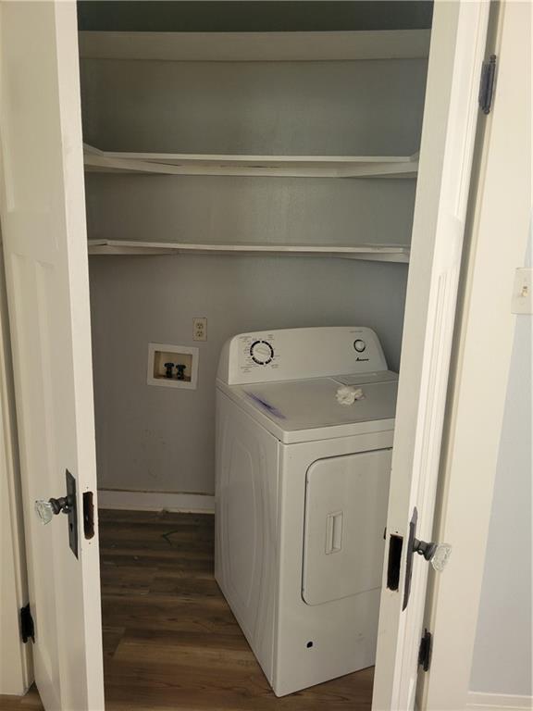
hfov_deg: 53.1
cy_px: 356
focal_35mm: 26
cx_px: 266
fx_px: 534
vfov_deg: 67.3
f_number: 1.8
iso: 200
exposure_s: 1/40
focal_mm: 5.4
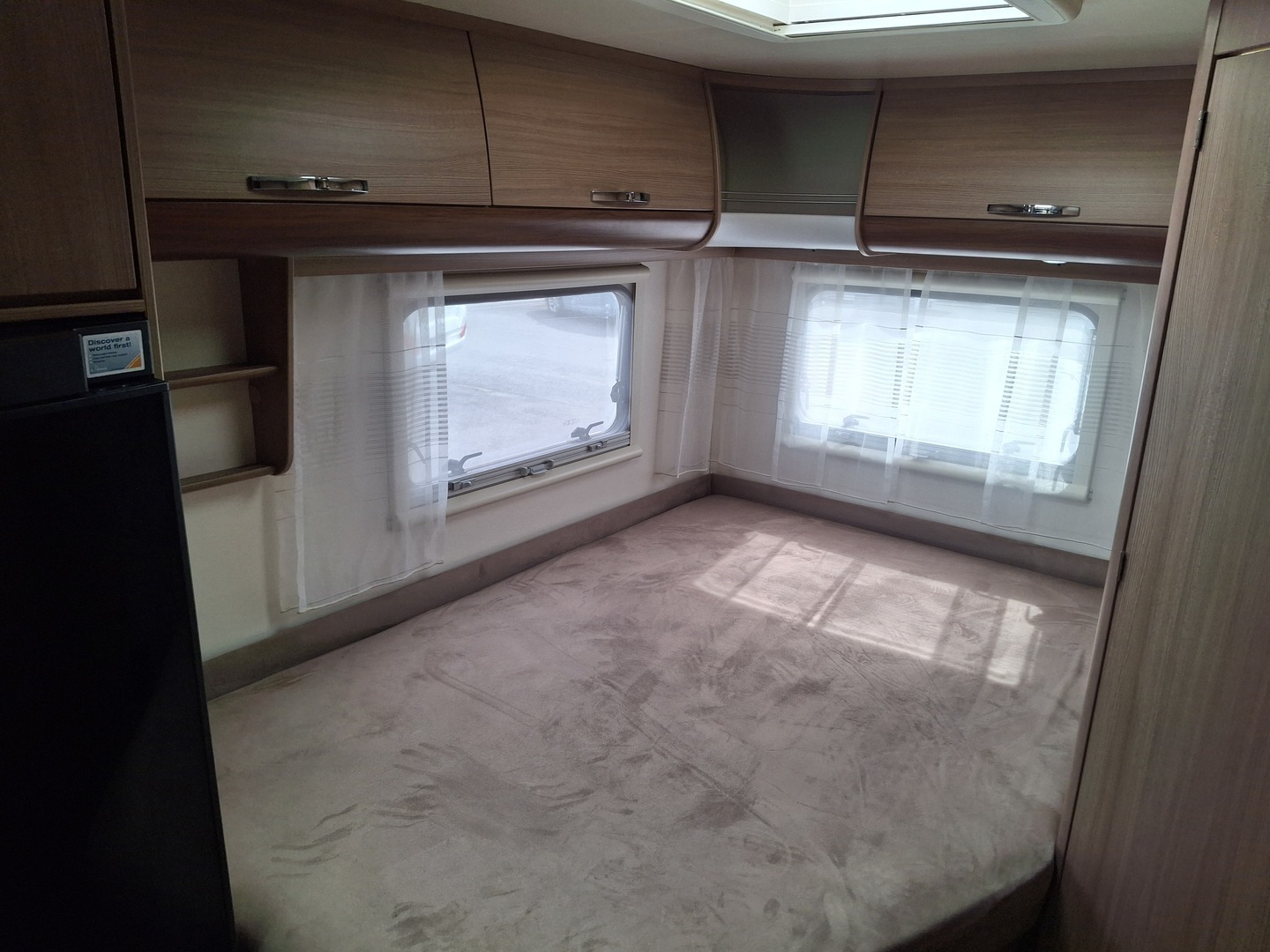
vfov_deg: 54.9
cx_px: 635
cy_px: 476
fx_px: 917
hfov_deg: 69.4
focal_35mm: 25
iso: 32
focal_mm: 4.69
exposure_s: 1/120
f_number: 1.8
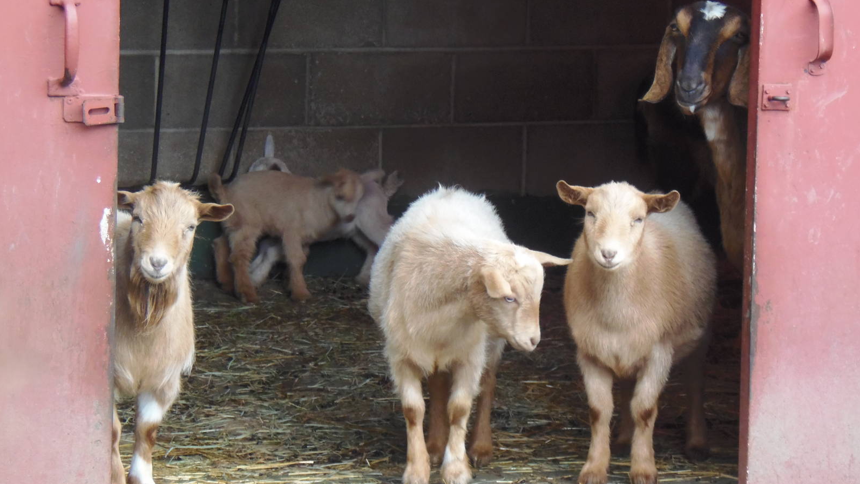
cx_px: 430
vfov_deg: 7.0
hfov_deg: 12.4
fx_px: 3968
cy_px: 258
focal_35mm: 174
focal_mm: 29.4
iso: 200
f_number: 4.8
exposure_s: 1/40
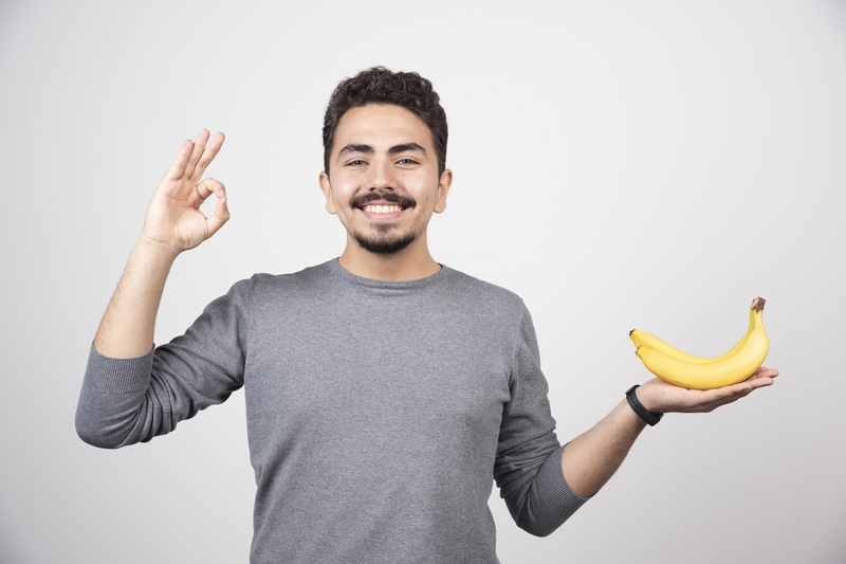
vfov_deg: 20.6
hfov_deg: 30.5
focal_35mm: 66
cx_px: 423
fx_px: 1551
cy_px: 282
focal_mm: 66
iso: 160
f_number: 8
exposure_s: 1/100
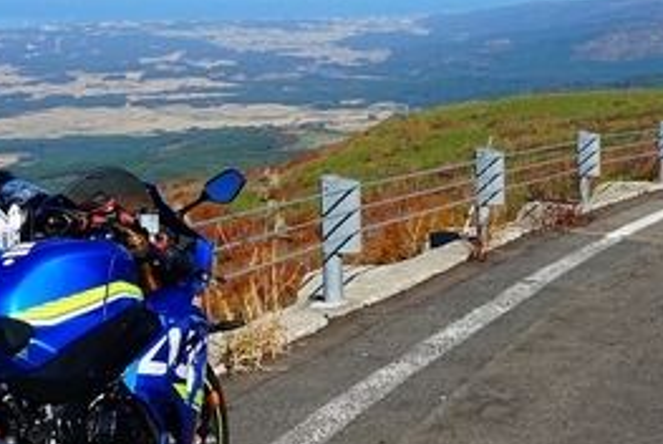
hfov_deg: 26.9
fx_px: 1346
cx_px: 570
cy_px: 189
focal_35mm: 73
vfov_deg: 18.7
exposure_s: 1/200
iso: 100
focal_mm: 24
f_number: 11
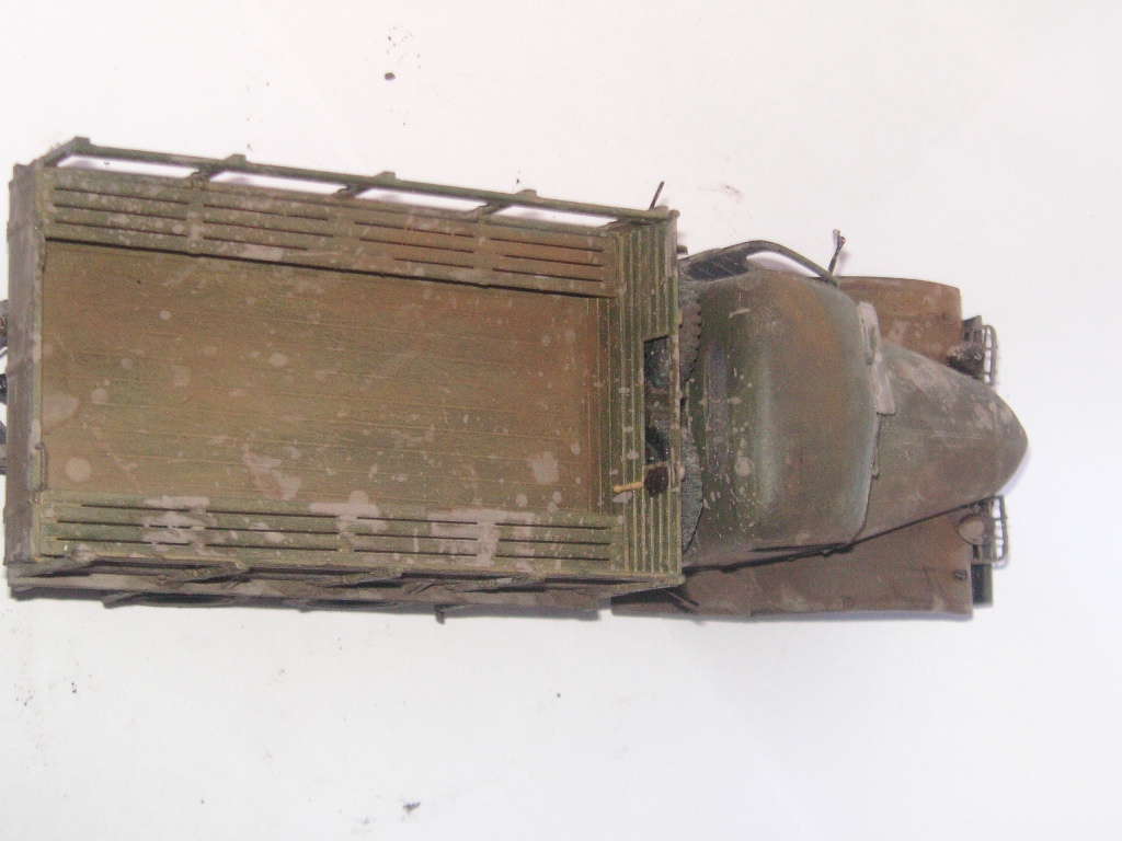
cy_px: 420
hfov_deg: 22.3
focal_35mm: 88
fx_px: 2852
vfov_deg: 16.8
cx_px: 561
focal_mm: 14.6
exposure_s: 1/90
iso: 160
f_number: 4.7
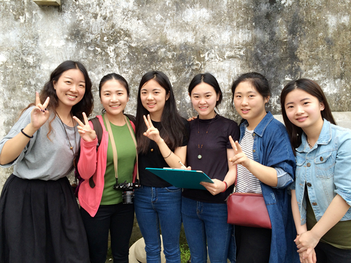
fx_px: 304
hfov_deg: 60.0
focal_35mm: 30
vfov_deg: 46.8
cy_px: 132
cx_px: 176
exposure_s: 1/120
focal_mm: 4.12
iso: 40
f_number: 2.2
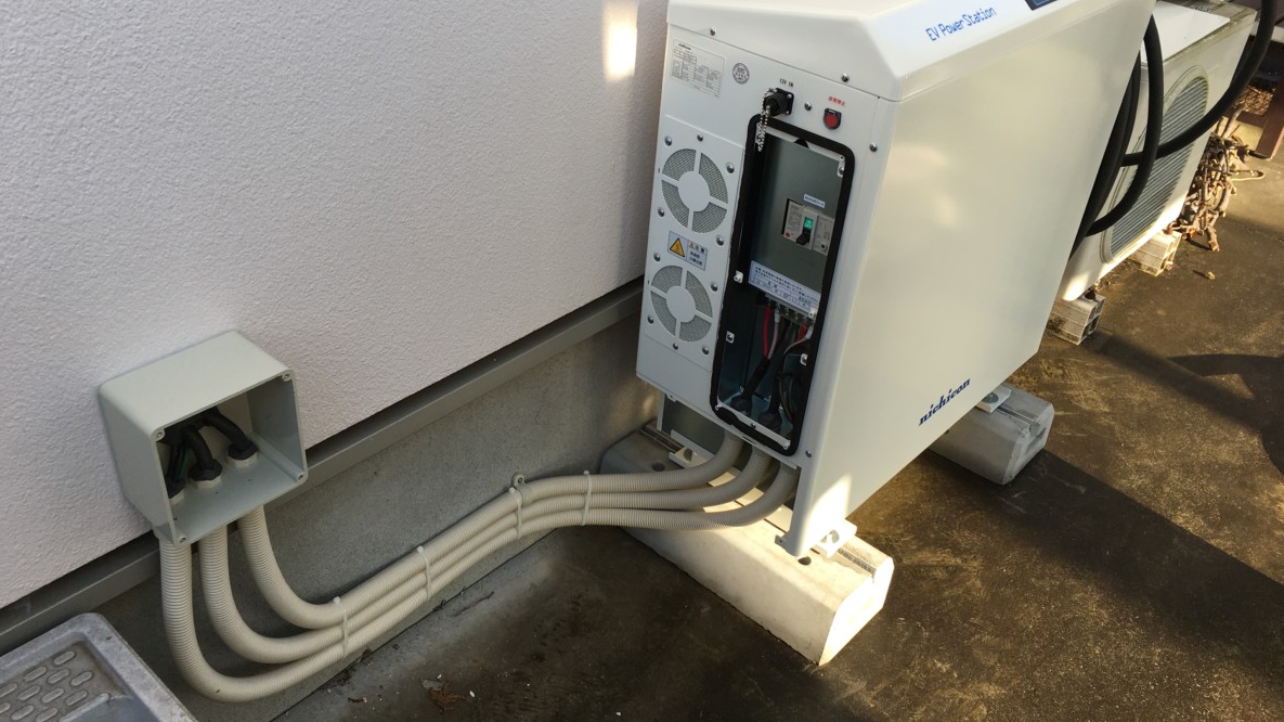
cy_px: 340
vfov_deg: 36.6
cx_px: 635
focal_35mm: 32
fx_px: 1089
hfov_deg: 61.0
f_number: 2.2
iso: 25
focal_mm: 4.15
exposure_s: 1/310
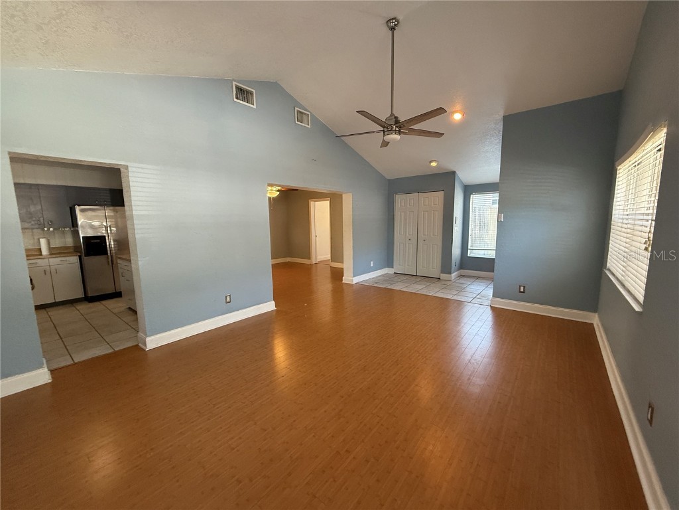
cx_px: 340
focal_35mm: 14
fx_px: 275
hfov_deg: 102.1
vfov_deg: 85.7
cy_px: 255
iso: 400
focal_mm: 2.22
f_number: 2.2
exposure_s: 1/120
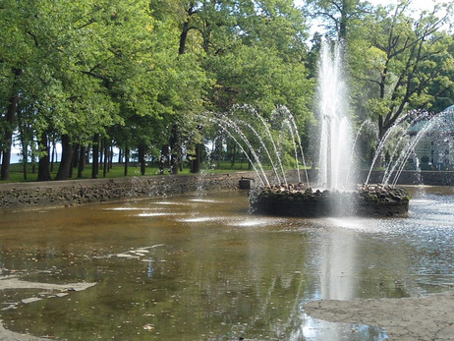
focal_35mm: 60
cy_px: 193
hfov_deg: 32.1
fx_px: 787
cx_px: 265
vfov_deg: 24.4
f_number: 2.8
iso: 80
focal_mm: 4.7
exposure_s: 1/200
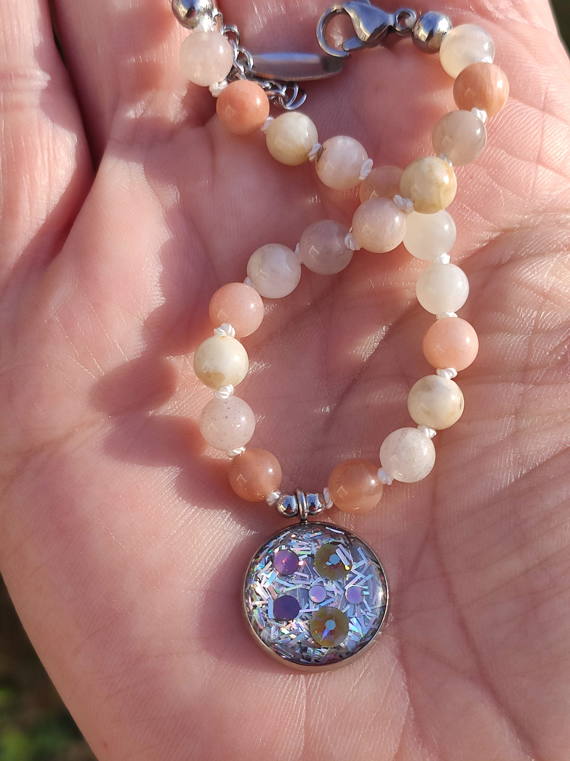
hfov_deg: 53.1
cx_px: 285
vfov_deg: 67.3
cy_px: 380
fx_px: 571
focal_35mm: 26
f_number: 1.75
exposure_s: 1/656
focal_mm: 4.77
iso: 112
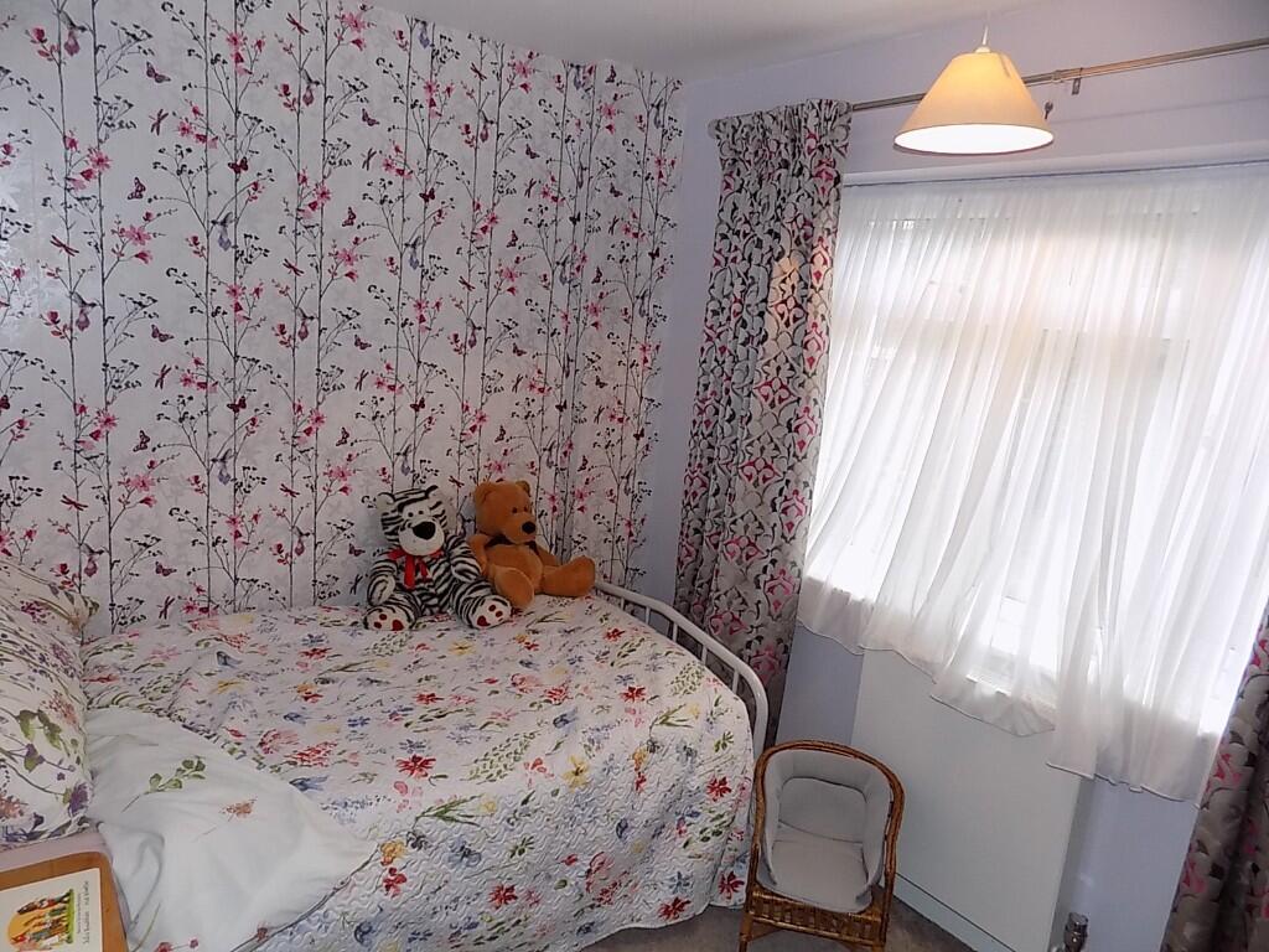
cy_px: 476
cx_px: 634
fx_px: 843
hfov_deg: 73.9
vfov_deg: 58.9
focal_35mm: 23
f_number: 3.1
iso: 180
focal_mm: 4
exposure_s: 1/30
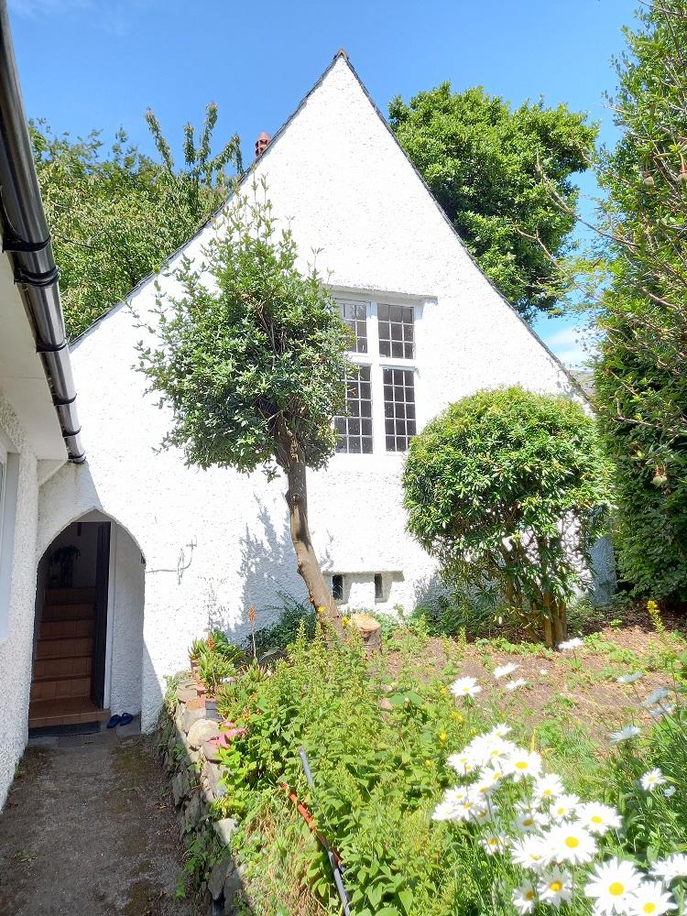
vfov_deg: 69.4
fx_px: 662
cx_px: 344
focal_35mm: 25
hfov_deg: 54.9
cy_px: 458
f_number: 2
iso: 25
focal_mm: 4.6
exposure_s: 1/106
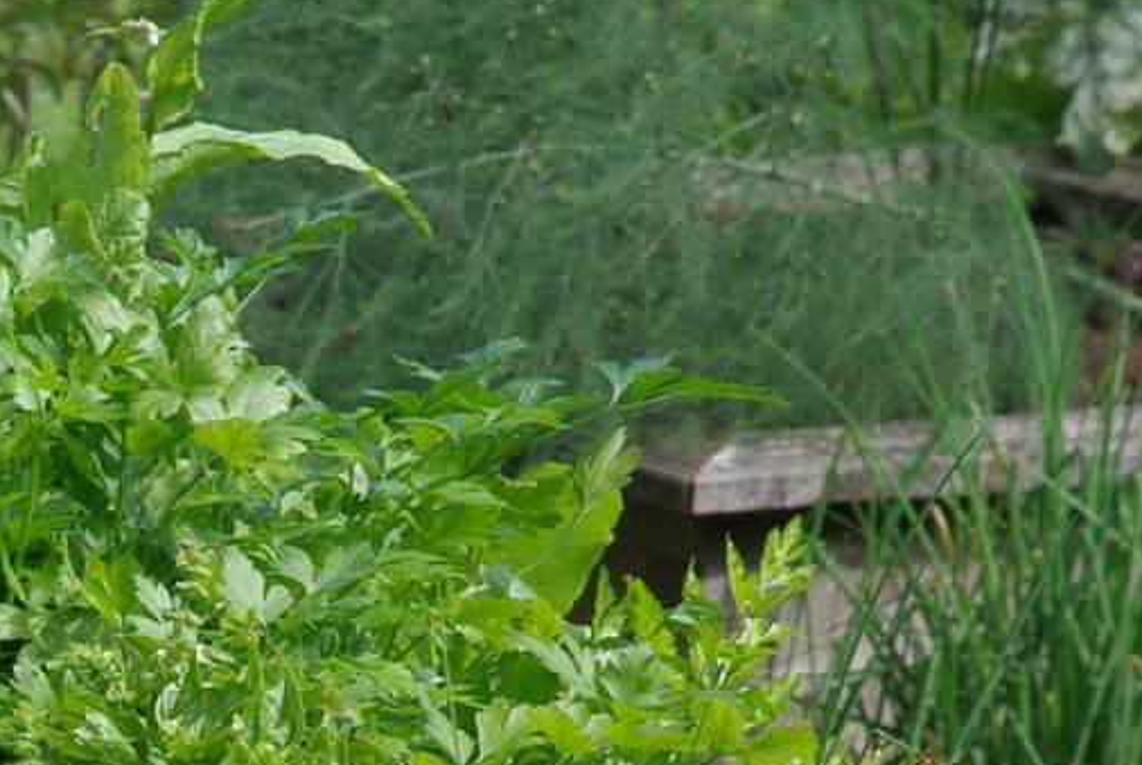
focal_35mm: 332
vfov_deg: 4.1
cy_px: 1087
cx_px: -546
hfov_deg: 6.1
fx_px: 10547
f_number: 10
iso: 200
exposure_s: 1/160
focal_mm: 70
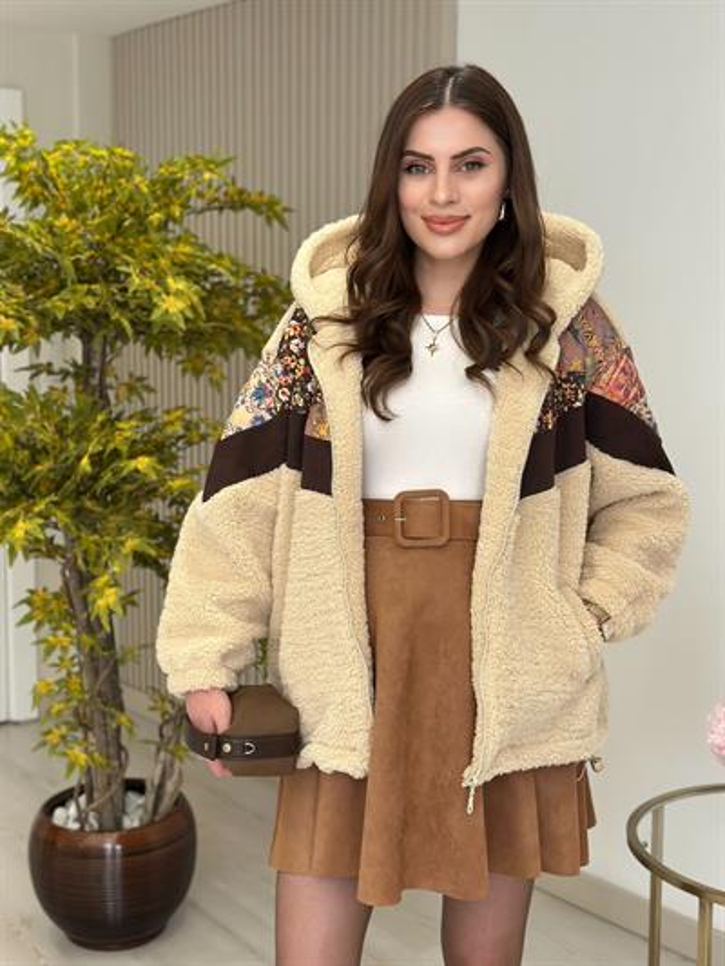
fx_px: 1340
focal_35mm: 48
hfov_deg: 30.3
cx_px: 362
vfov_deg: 39.6
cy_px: 483
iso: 80
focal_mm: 6.86
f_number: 1.78
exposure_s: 1/333
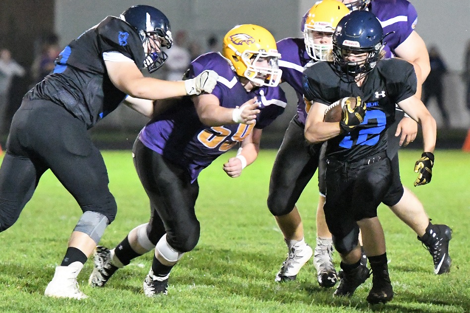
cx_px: 235
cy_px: 156
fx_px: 3329
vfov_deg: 5.4
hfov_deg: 8.1
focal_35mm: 255
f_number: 2.8
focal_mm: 170
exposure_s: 1/1000
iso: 22800
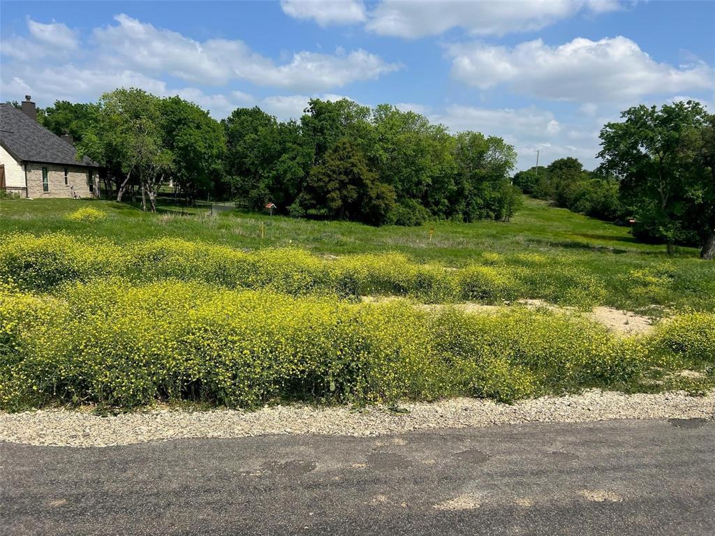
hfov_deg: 67.3
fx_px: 537
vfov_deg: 53.1
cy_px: 268
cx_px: 358
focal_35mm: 26
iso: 50
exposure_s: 1/5319
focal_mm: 5.7
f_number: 1.5
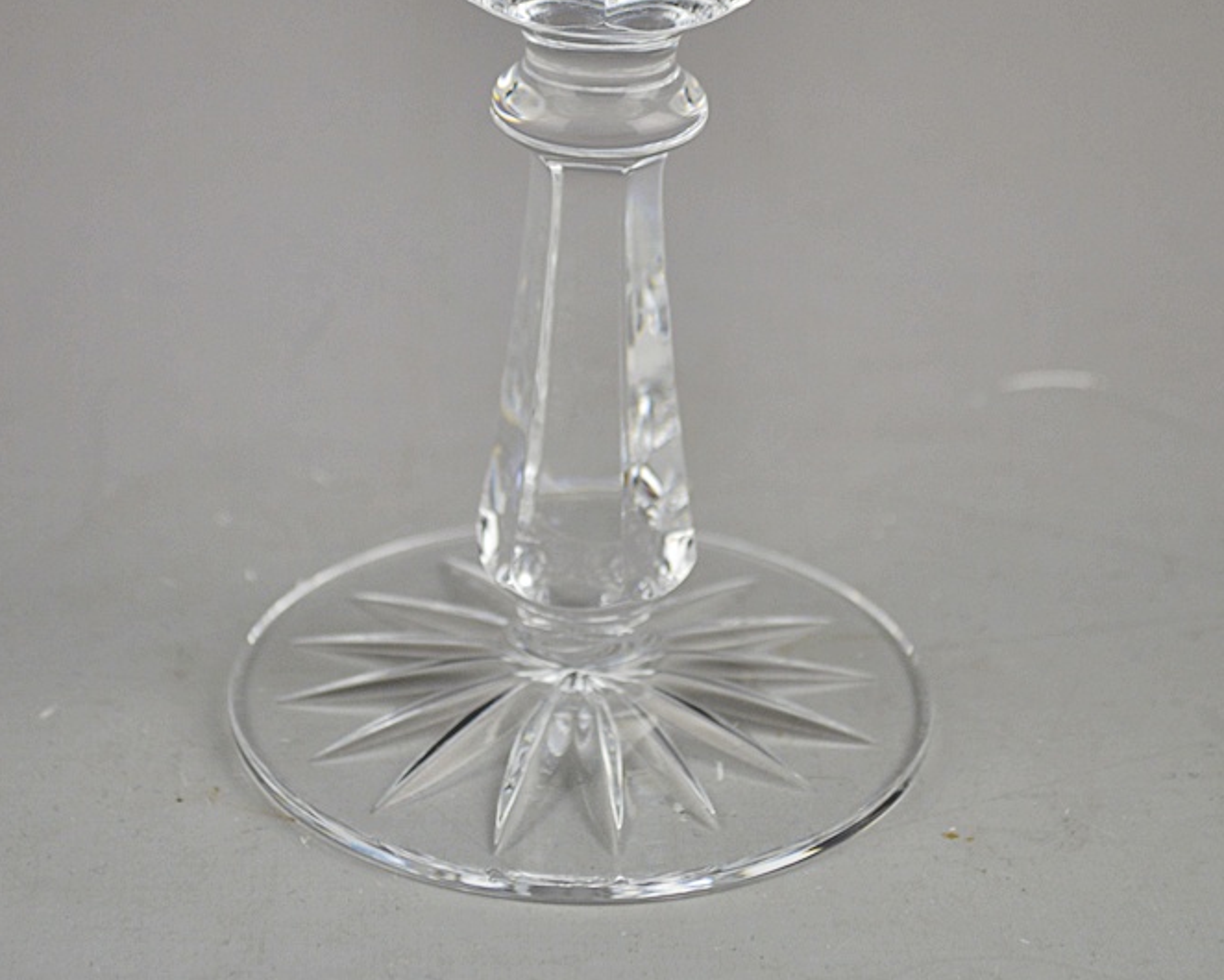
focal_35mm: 102
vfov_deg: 15.0
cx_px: 611
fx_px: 3696
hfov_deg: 18.8
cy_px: 115
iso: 400
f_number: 5.3
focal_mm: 48
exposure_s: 1/100
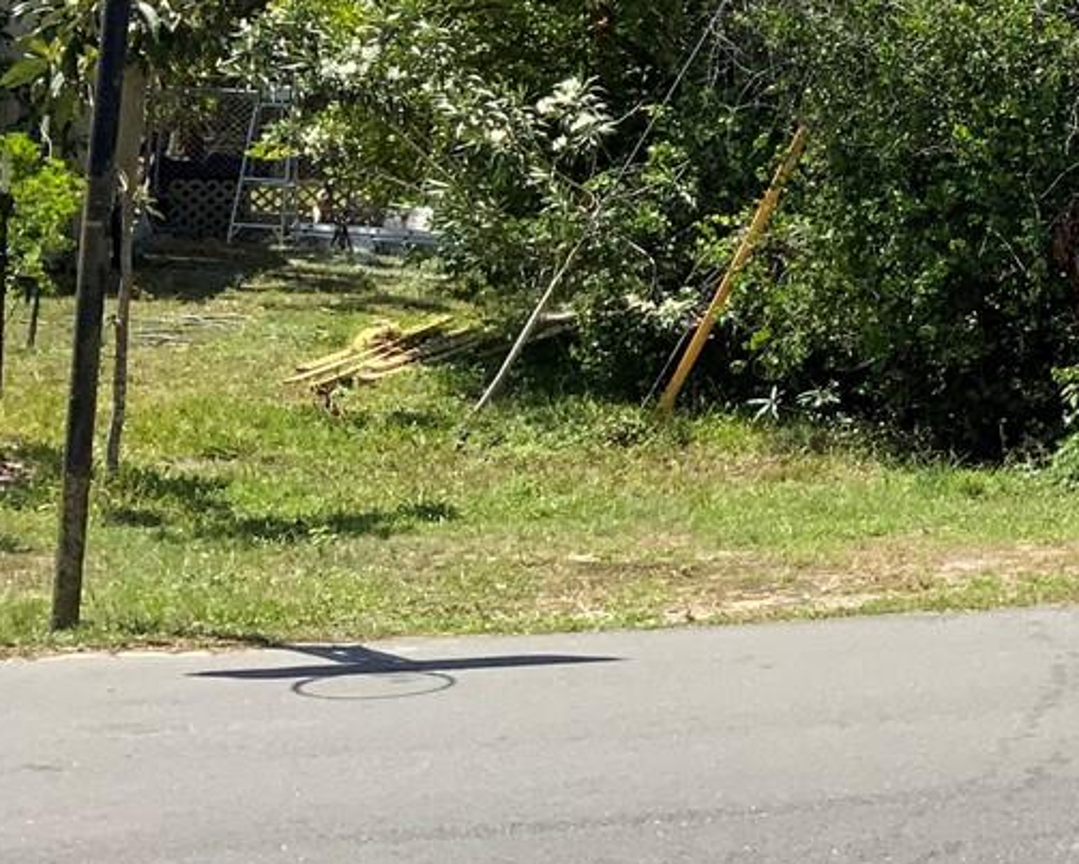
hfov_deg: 18.7
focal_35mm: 90
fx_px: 2876
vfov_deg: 16.5
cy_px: -137
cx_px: 1635
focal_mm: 3
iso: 16
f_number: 1.8
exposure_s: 1/1626
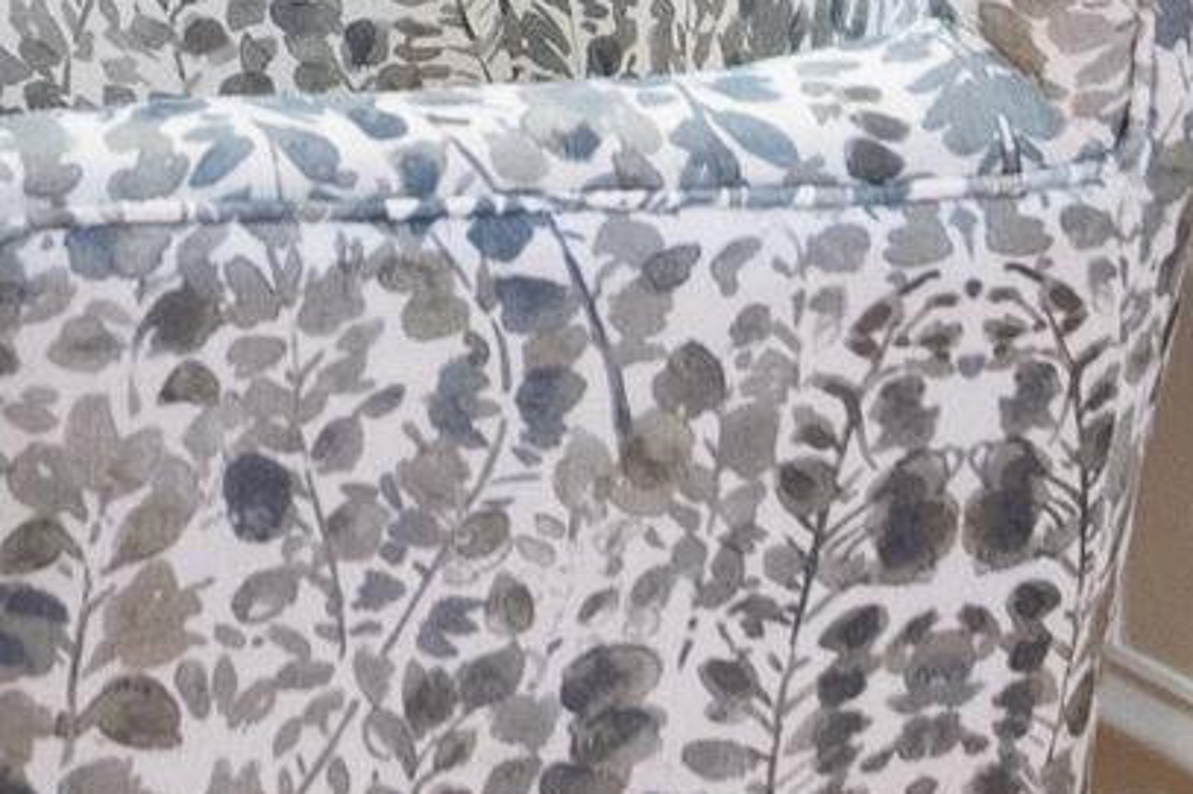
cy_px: -1324
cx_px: -47
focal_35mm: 151
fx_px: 5002
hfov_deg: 13.4
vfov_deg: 8.1
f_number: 5
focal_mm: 20
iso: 1600
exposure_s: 1/13
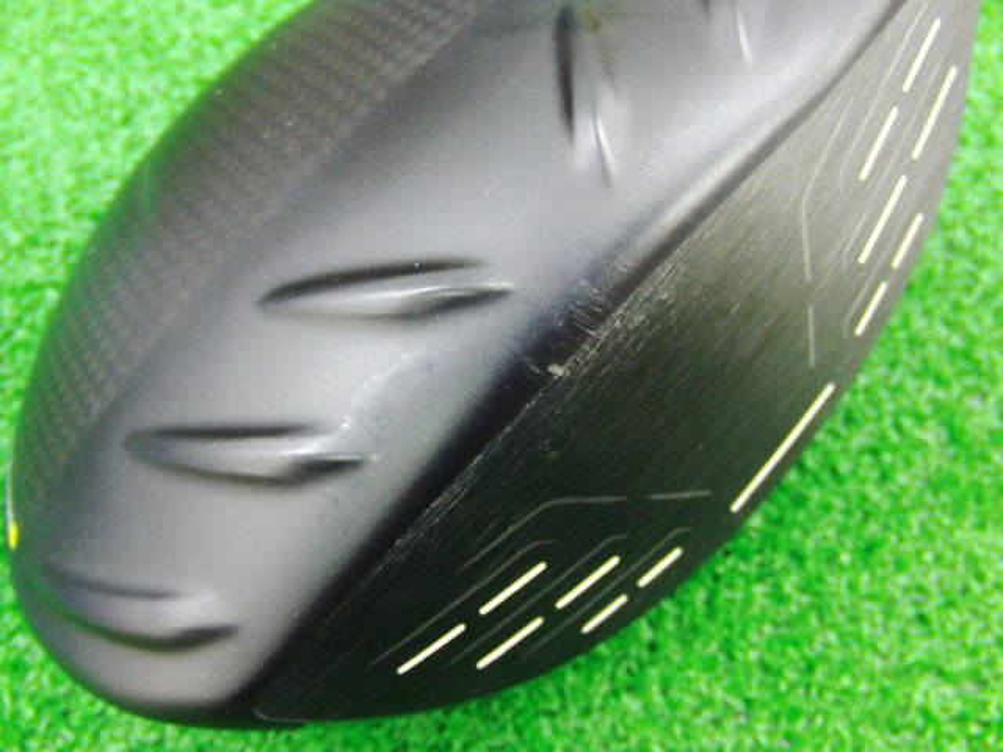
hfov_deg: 50.1
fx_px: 1072
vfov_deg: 38.7
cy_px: 376
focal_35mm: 37
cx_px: 502
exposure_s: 1/8
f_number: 3.6
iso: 400
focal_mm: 6.42
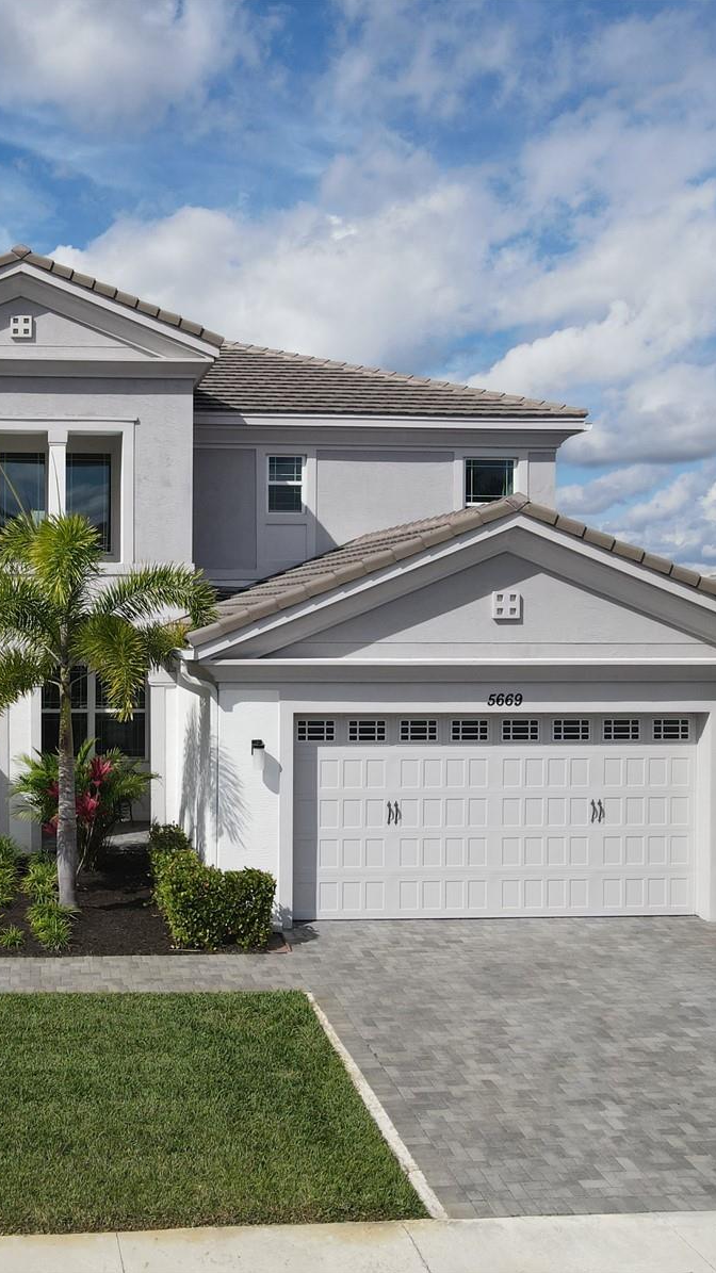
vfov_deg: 56.6
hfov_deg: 32.8
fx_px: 1182
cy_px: 636
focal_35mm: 35
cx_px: 141
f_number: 2.8
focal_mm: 4.5
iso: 100
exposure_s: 1/1250
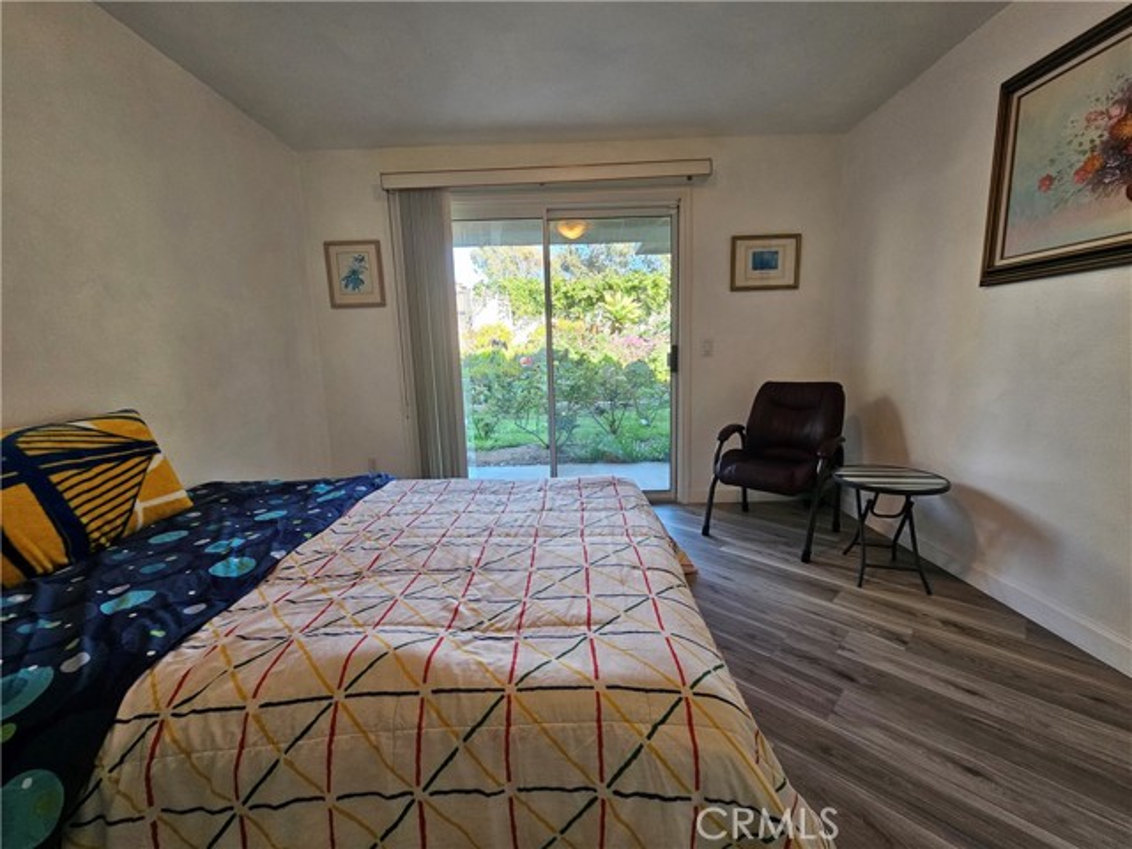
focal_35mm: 13
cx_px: 566
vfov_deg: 89.9
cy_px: 424
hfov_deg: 106.2
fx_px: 425
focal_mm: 2.2
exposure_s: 1/60
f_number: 2.2
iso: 100
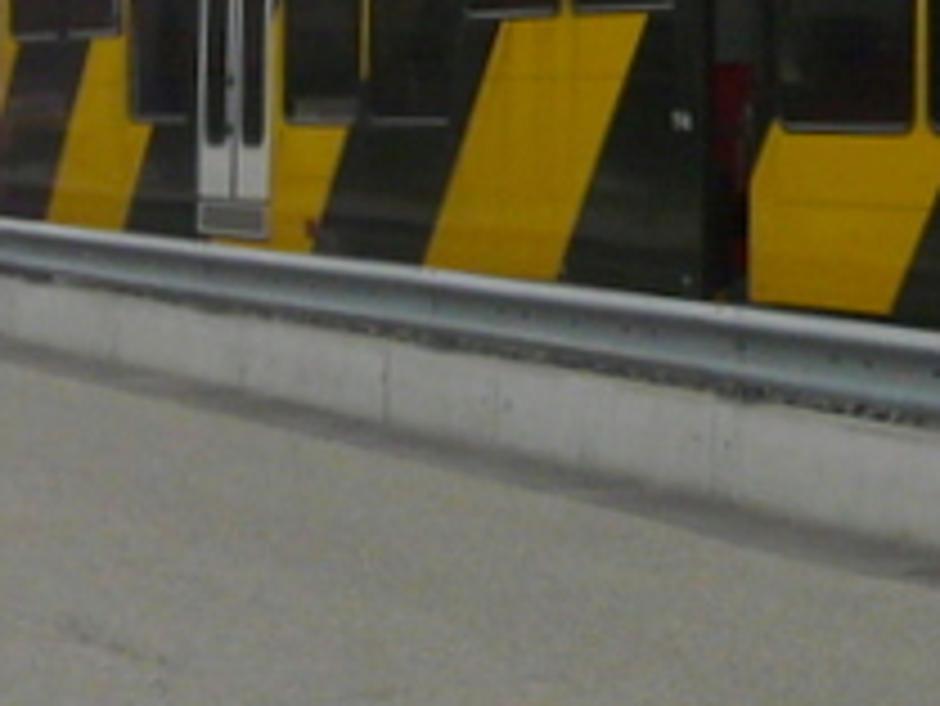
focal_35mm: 177
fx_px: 4809
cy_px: -360
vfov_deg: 8.2
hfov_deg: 10.6
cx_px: 1588
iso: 160
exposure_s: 1/160
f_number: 4
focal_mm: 6
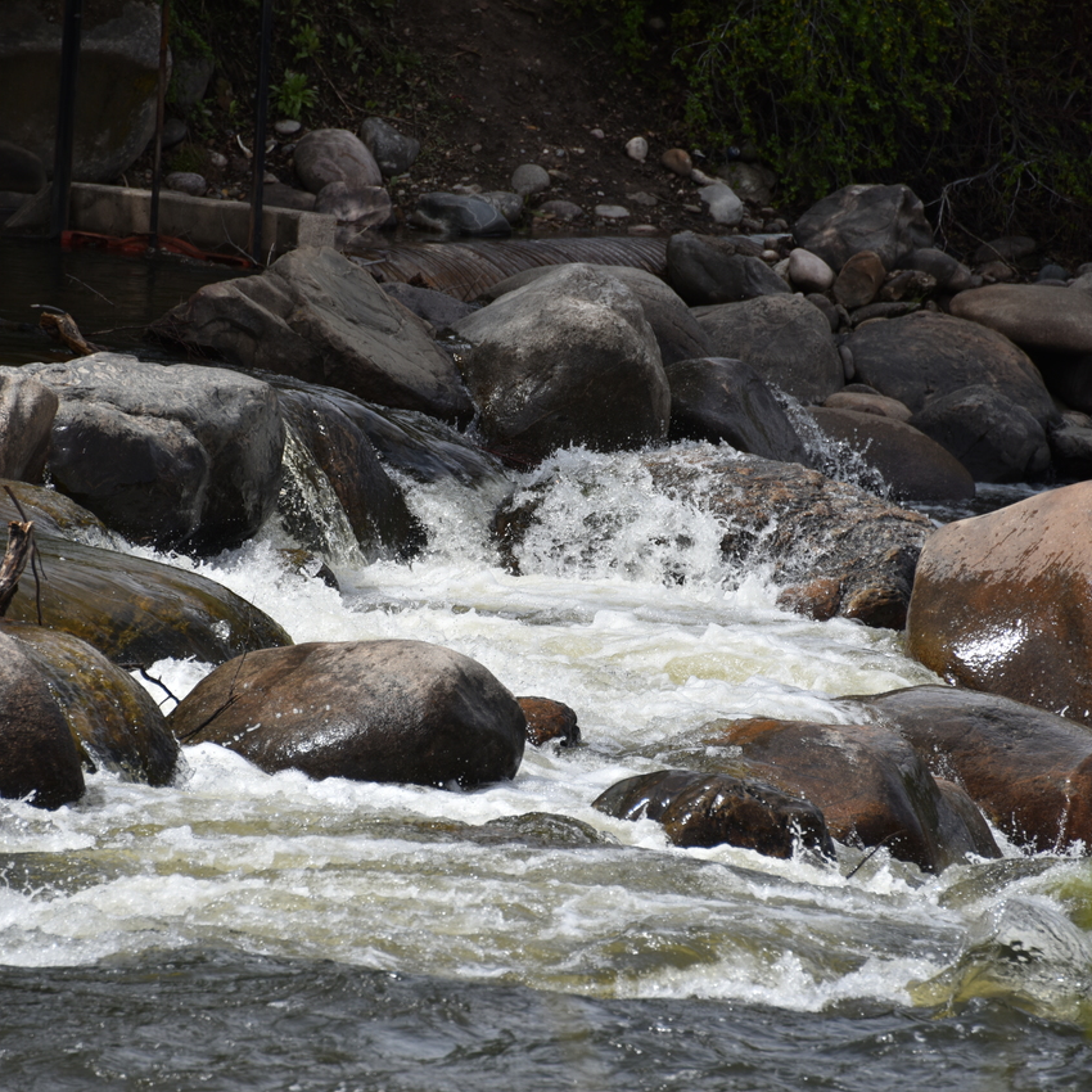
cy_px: 547
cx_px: 464
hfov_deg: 4.6
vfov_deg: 4.6
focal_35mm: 384
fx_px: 13705
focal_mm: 300
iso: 100
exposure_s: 1/640
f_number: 7.1
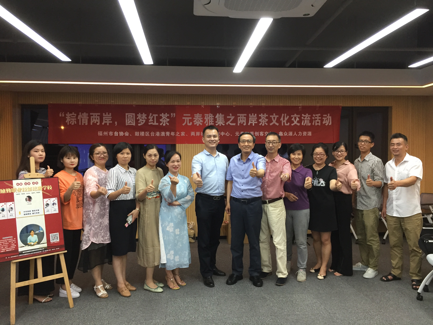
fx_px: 363
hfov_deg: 61.7
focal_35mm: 29
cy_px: 162
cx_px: 216
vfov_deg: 48.2
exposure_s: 1/33
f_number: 2.2
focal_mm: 4.15
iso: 80
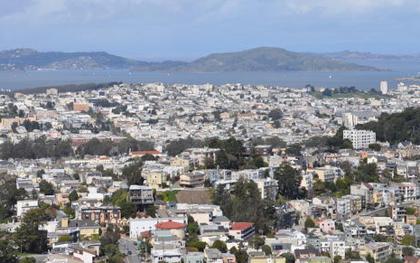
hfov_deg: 19.8
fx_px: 1202
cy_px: 76
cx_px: 190
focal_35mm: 105
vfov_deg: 12.5
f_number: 11
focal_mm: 50
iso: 200
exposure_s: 1/500
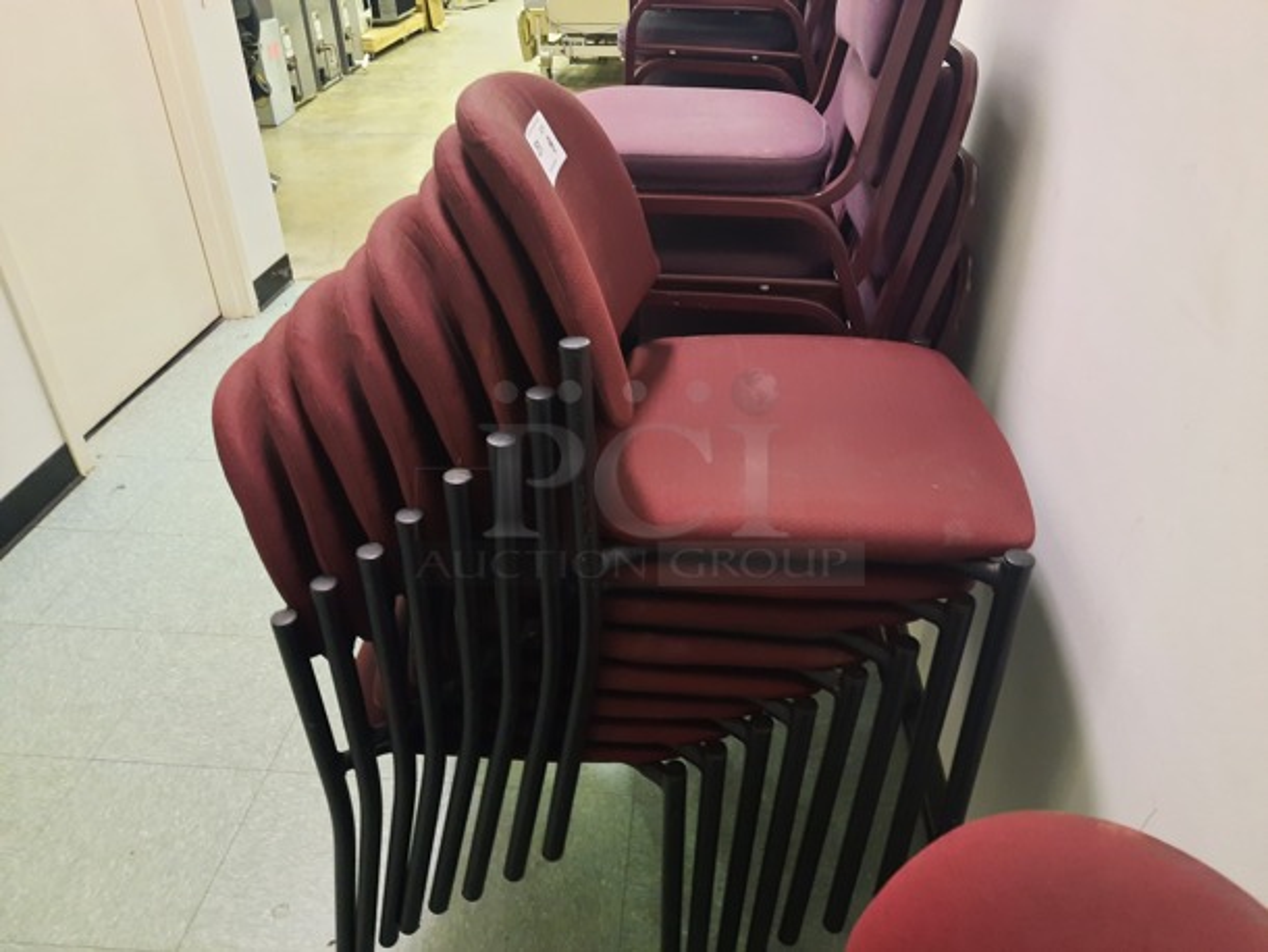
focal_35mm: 25
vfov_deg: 54.9
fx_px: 916
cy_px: 476
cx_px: 634
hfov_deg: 69.4
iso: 500
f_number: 2
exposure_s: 1/24
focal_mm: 4.6
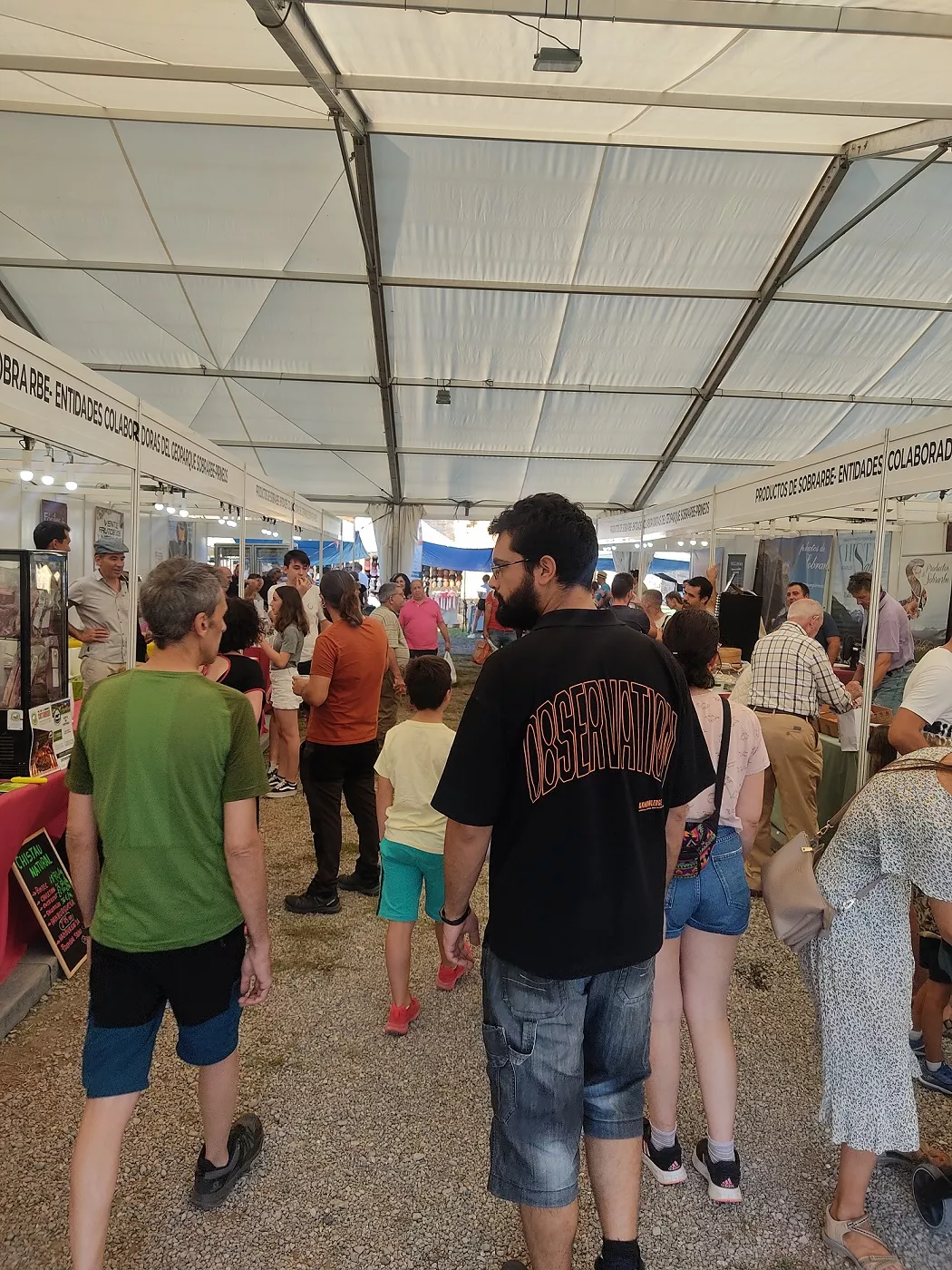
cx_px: 476
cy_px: 635
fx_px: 953
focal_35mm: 26
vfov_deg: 67.3
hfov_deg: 53.1
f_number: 1.79
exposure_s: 1/100
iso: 101
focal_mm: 4.74
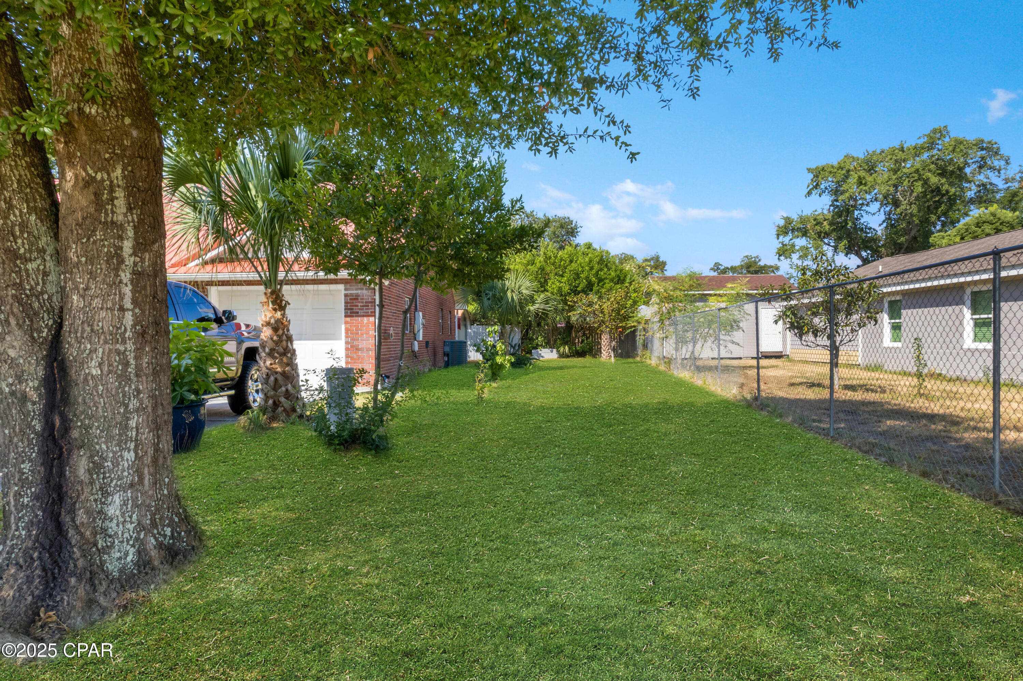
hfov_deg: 78.6
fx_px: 625
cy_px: 340
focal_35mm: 22
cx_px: 512
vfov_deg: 57.2
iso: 110
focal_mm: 8.38
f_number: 2.8
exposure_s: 1/1250
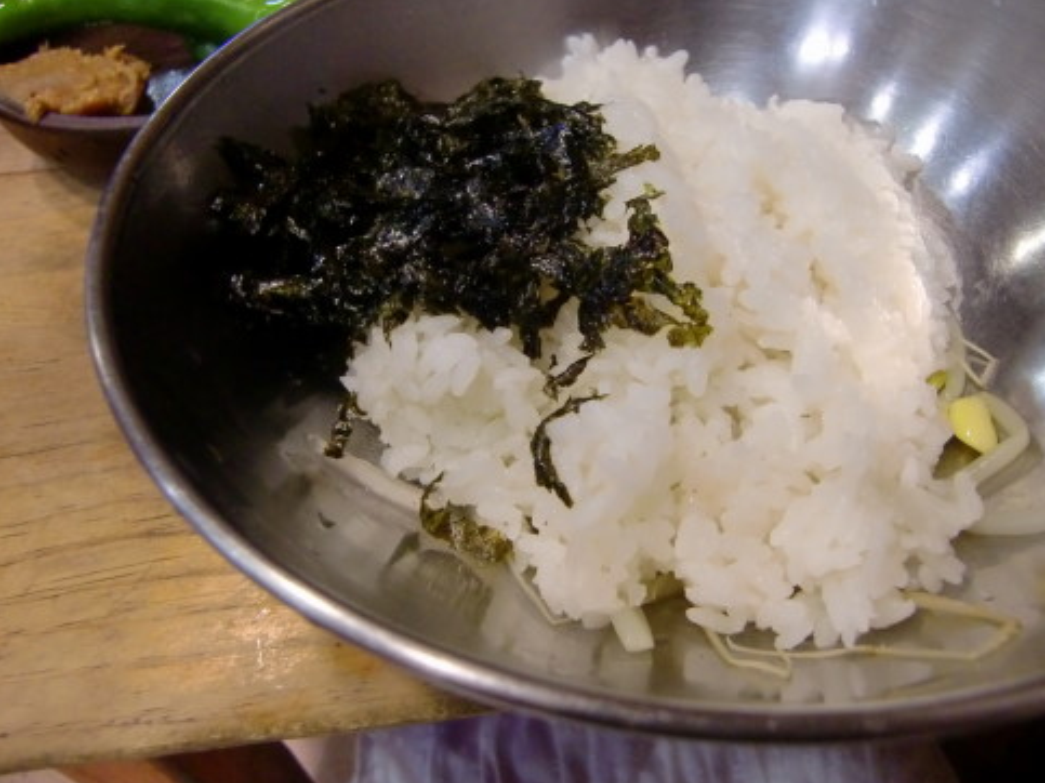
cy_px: 399
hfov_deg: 61.7
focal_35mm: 29
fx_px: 875
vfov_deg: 48.2
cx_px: 517
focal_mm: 4.9
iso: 400
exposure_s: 1/40
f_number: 2.6
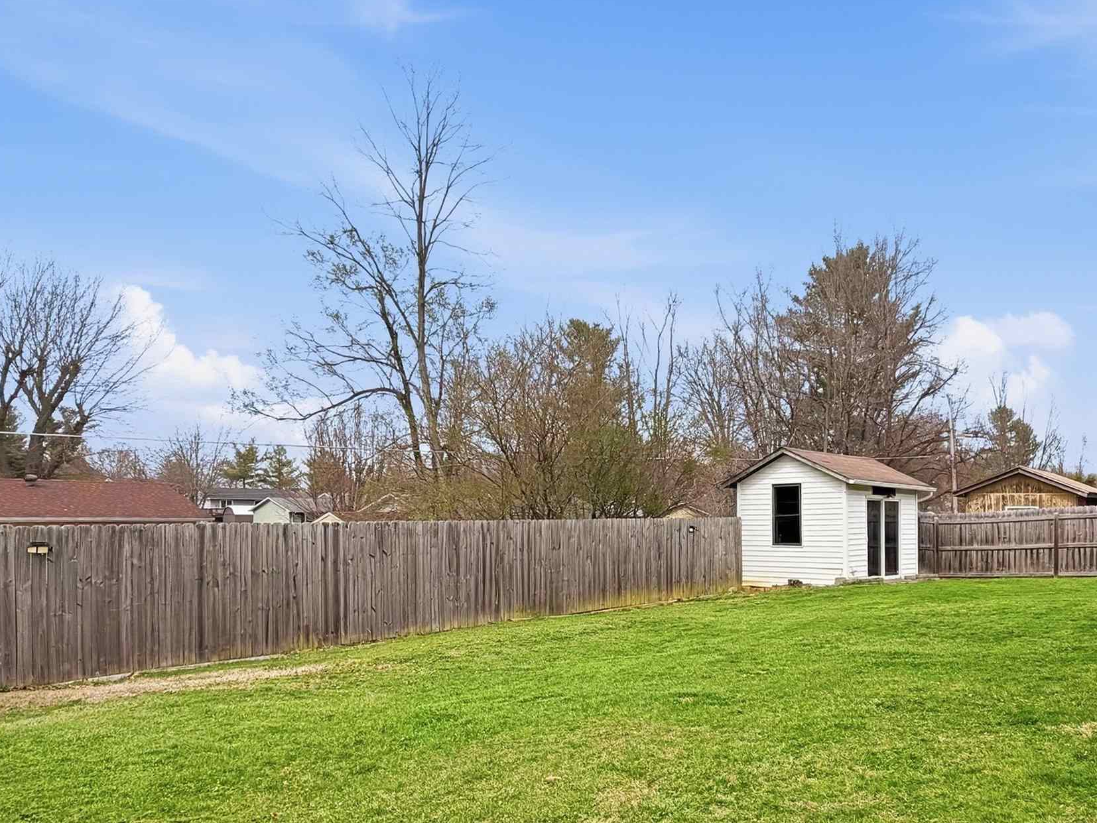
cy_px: 483
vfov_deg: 52.8
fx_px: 824
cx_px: 726
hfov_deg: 65.6
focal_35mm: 26
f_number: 2.2
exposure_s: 1/1033
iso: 20
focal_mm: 2.2
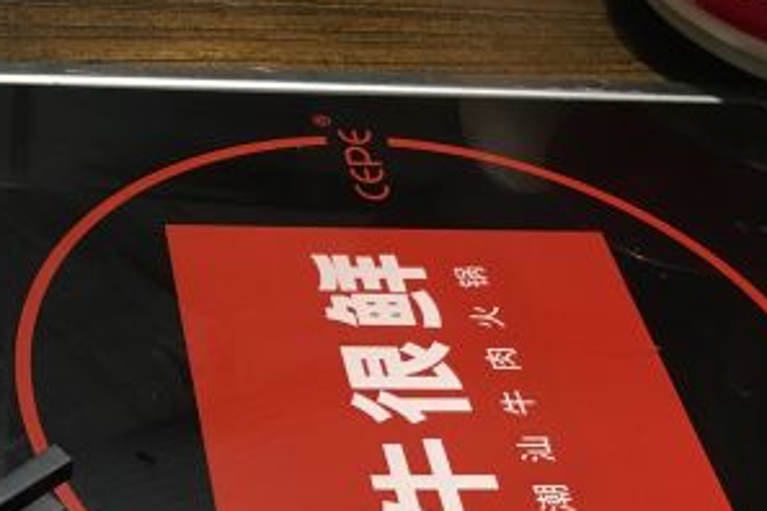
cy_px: 564
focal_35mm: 71
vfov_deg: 18.5
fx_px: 1513
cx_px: 127
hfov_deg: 27.7
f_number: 2.2
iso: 125
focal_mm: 4.15
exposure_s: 1/33
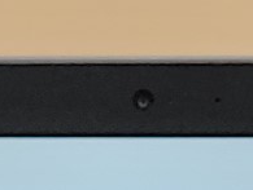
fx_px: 2211
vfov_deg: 4.6
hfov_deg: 6.5
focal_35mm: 302
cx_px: 180
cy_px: 676
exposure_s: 1/69
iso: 50
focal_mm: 4.36
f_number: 1.8
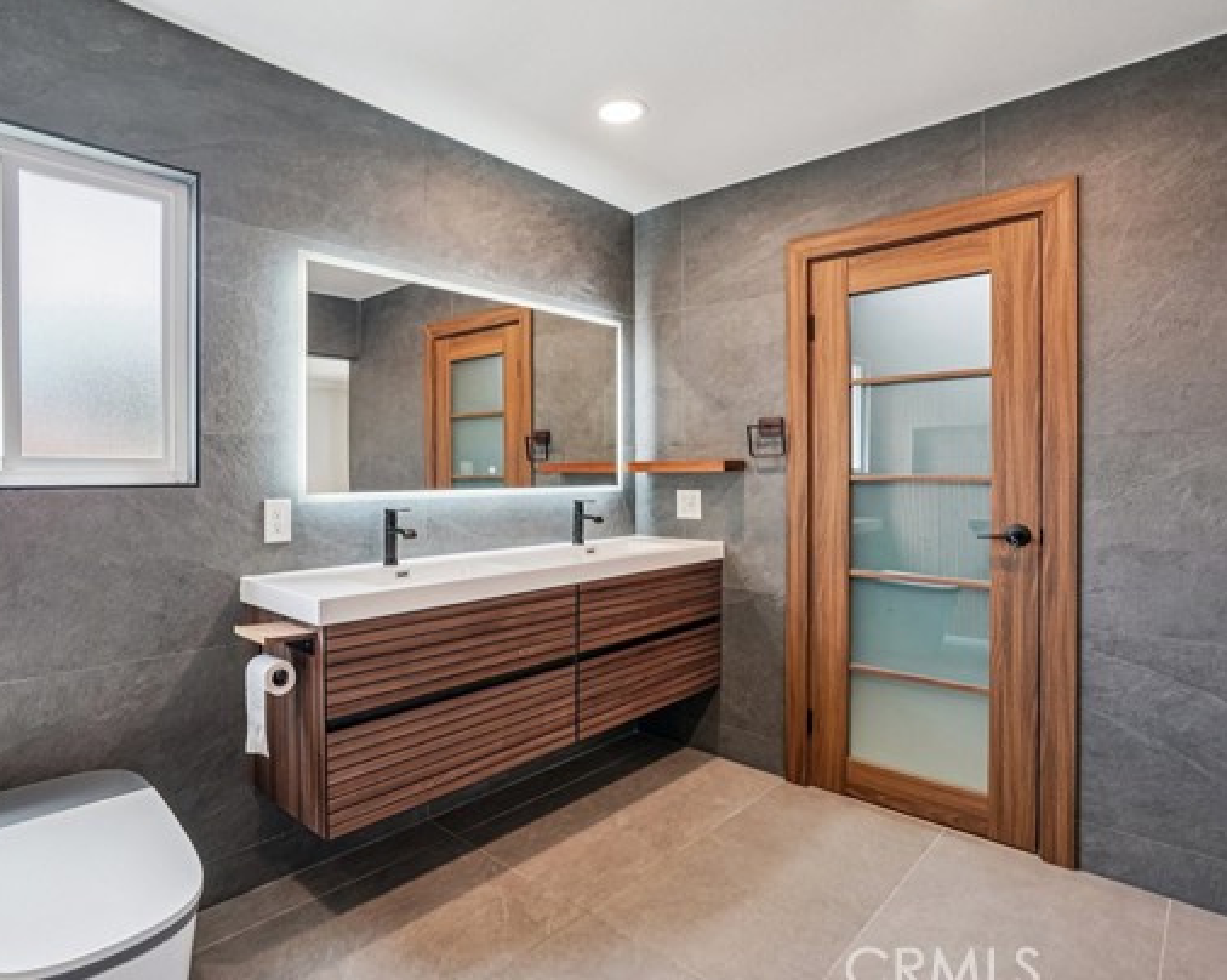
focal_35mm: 19
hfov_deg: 83.2
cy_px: 488
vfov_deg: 70.8
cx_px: 570
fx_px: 689
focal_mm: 16
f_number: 8
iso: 400
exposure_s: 1/6
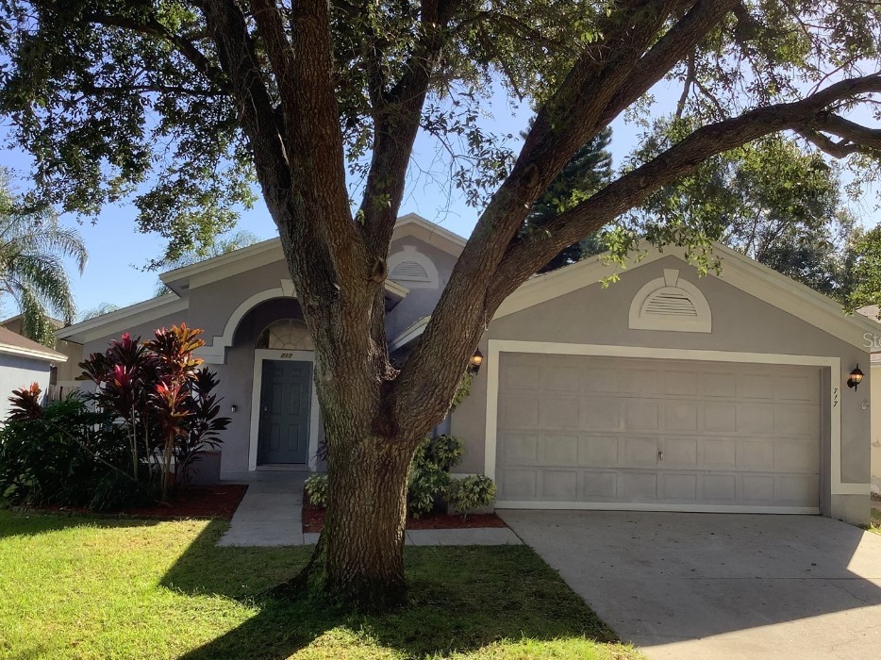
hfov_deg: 53.9
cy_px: 339
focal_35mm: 34
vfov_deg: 41.8
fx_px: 865
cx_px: 469
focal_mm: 3.3
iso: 25
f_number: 2.4
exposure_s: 1/290
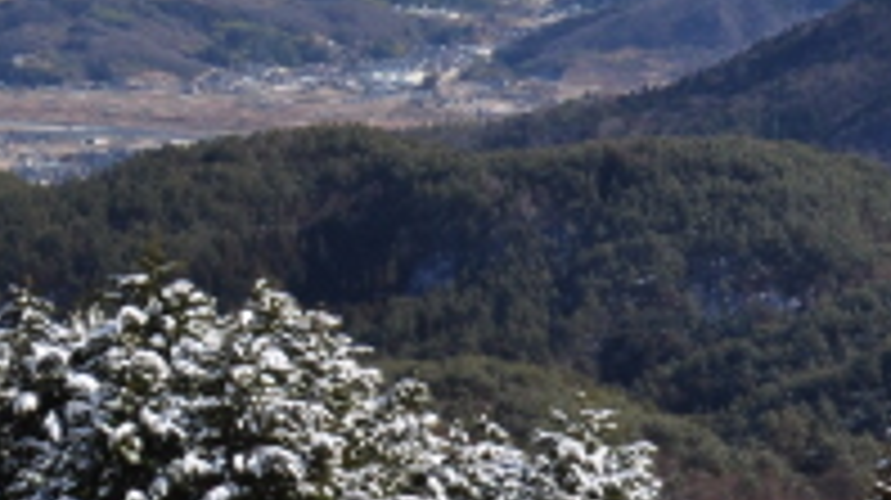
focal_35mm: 266
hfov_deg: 8.0
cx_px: -414
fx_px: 6279
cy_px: -38
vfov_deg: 4.5
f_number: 16
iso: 200
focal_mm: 42
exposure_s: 1/40
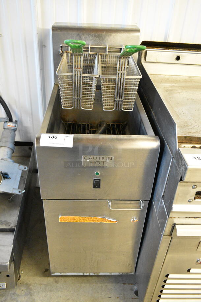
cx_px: 100
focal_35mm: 32
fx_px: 263
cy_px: 151
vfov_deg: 59.5
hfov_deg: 41.8
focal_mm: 21
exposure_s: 1/125
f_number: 5.6
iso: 6400
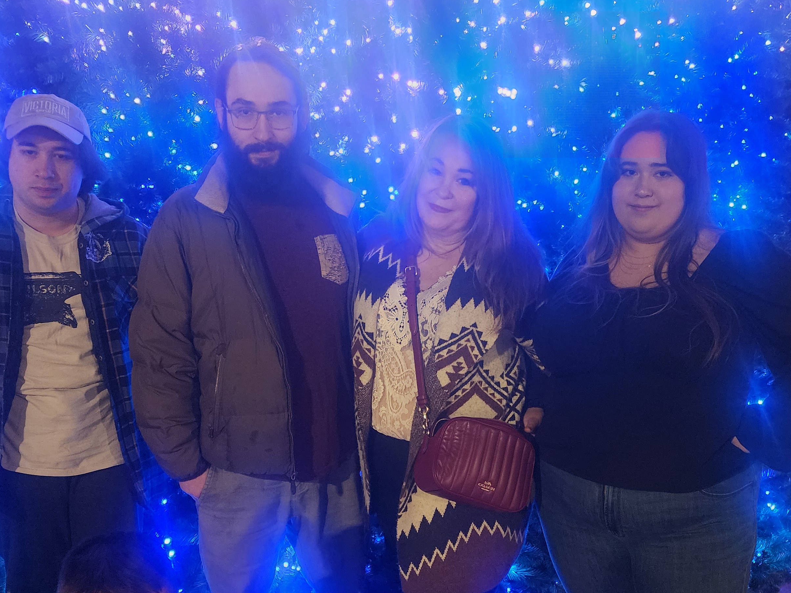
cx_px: 383
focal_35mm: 38
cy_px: 376
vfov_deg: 37.5
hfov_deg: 49.0
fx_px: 868
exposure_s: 1/24
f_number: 1.8
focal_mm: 6.4
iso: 640
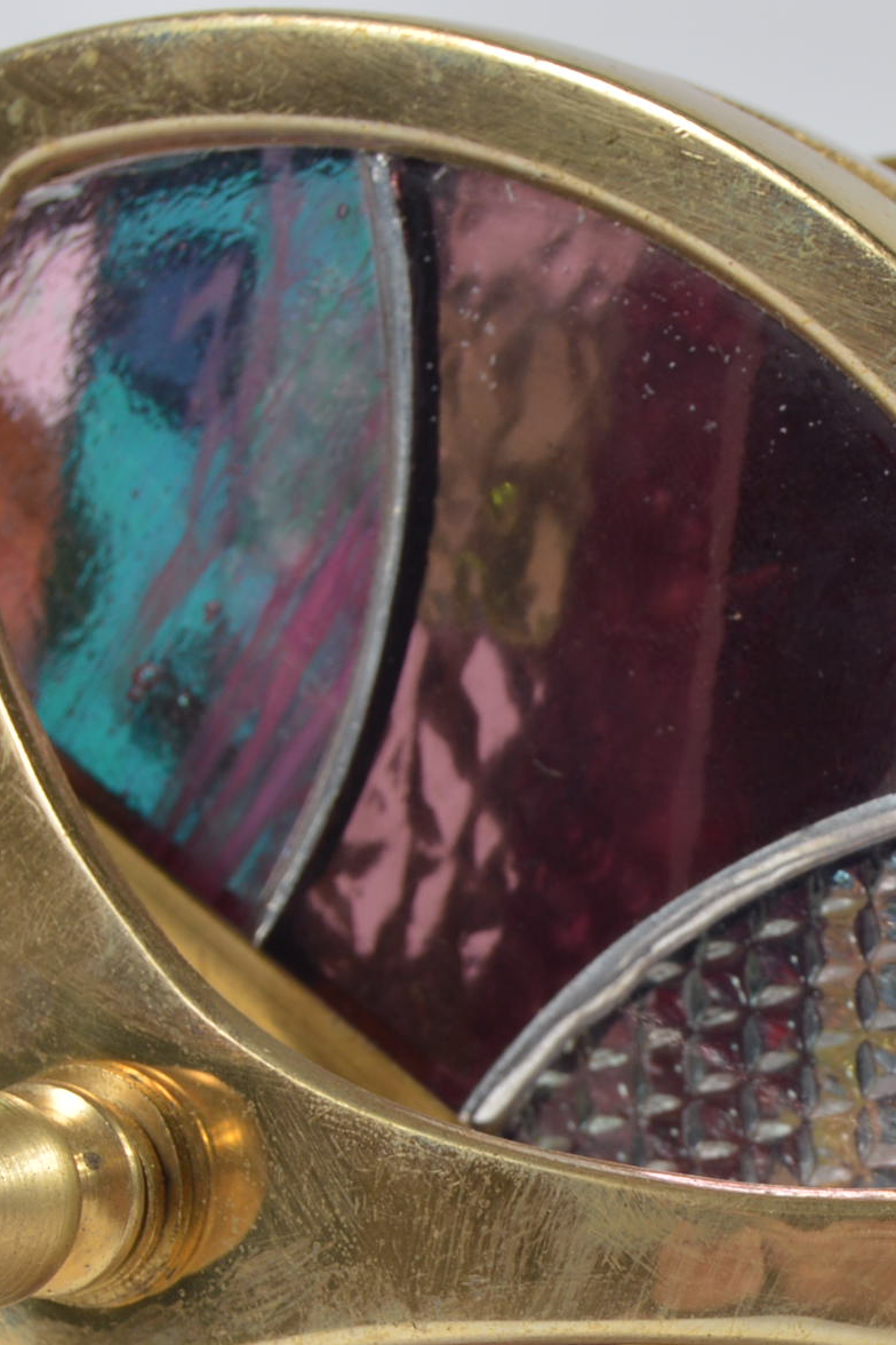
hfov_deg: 8.5
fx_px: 6010
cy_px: 1136
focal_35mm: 161
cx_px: 925
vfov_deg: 12.7
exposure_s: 1/80
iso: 100
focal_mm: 42
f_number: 7.1
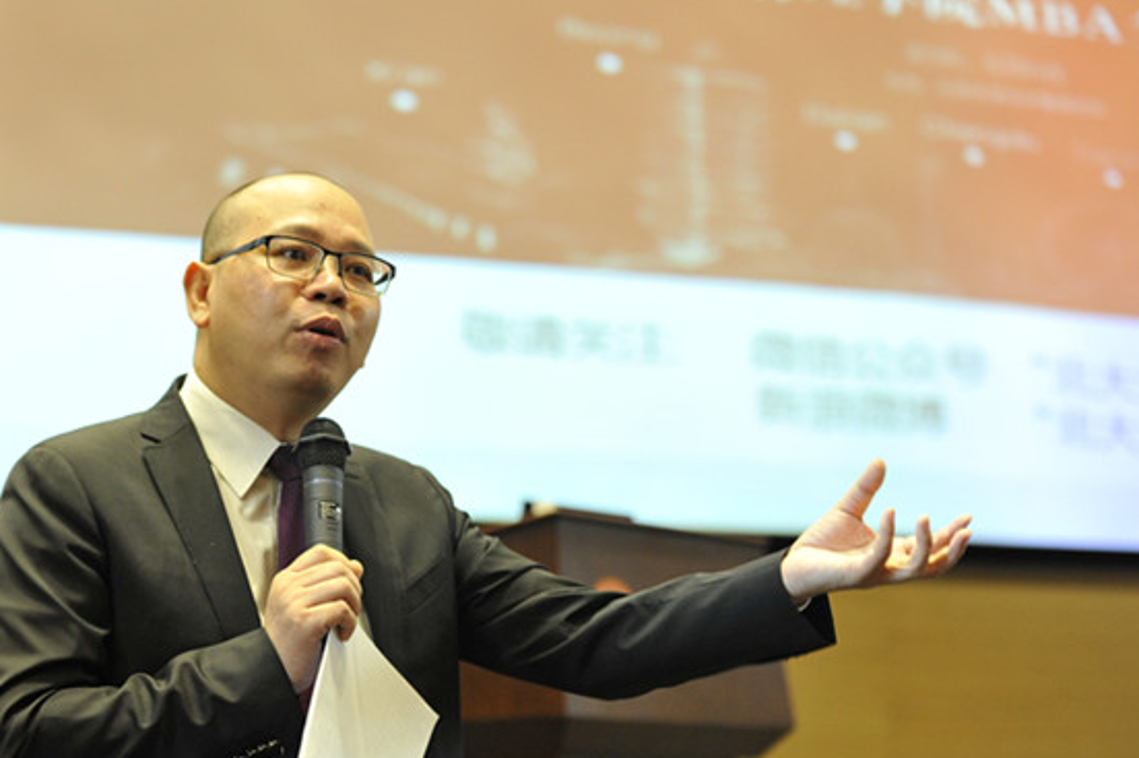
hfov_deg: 19.6
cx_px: 470
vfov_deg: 13.1
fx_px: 3287
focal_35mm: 104
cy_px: 449
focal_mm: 82
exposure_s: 1/125
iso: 3200
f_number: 3.2
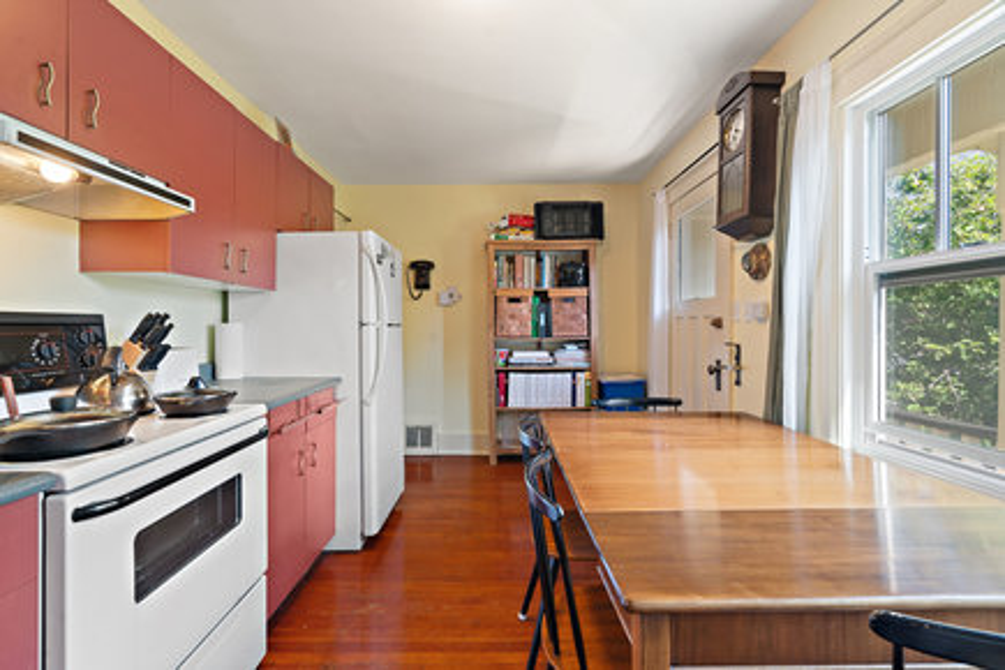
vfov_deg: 73.7
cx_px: 502
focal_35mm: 16
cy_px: 335
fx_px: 447
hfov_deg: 96.7
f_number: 9
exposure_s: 2.5
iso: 320
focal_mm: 16
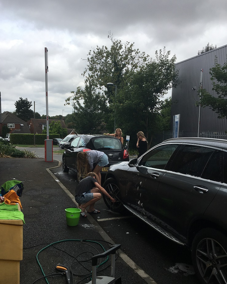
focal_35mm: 31
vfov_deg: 57.1
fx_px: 260
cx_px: 111
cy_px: 154
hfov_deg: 47.1
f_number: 2.2
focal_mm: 4.15
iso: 25
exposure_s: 1/810
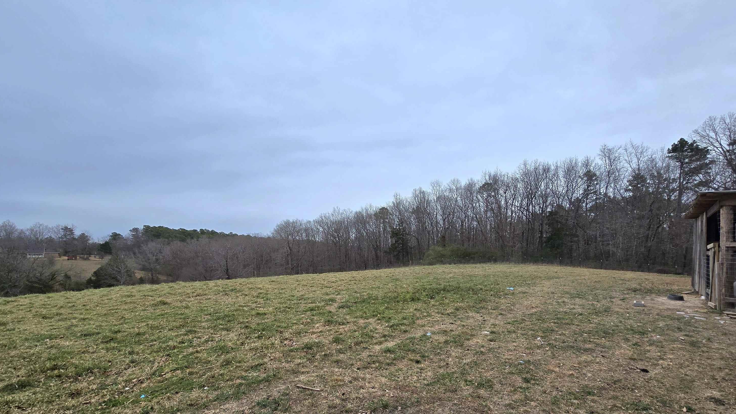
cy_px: 260
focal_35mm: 15
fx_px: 293
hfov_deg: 103.0
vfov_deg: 69.4
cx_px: 372
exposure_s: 1/1111
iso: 50
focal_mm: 2.2
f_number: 2.2
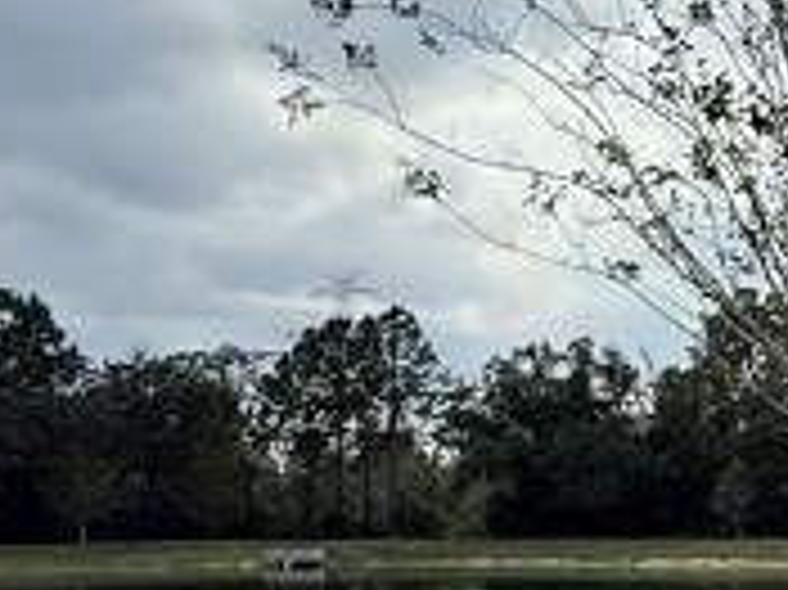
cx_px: 1099
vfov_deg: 17.8
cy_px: 455
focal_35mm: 82
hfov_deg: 21.0
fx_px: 1865
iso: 50
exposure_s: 1/3460
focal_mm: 2.22
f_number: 2.2
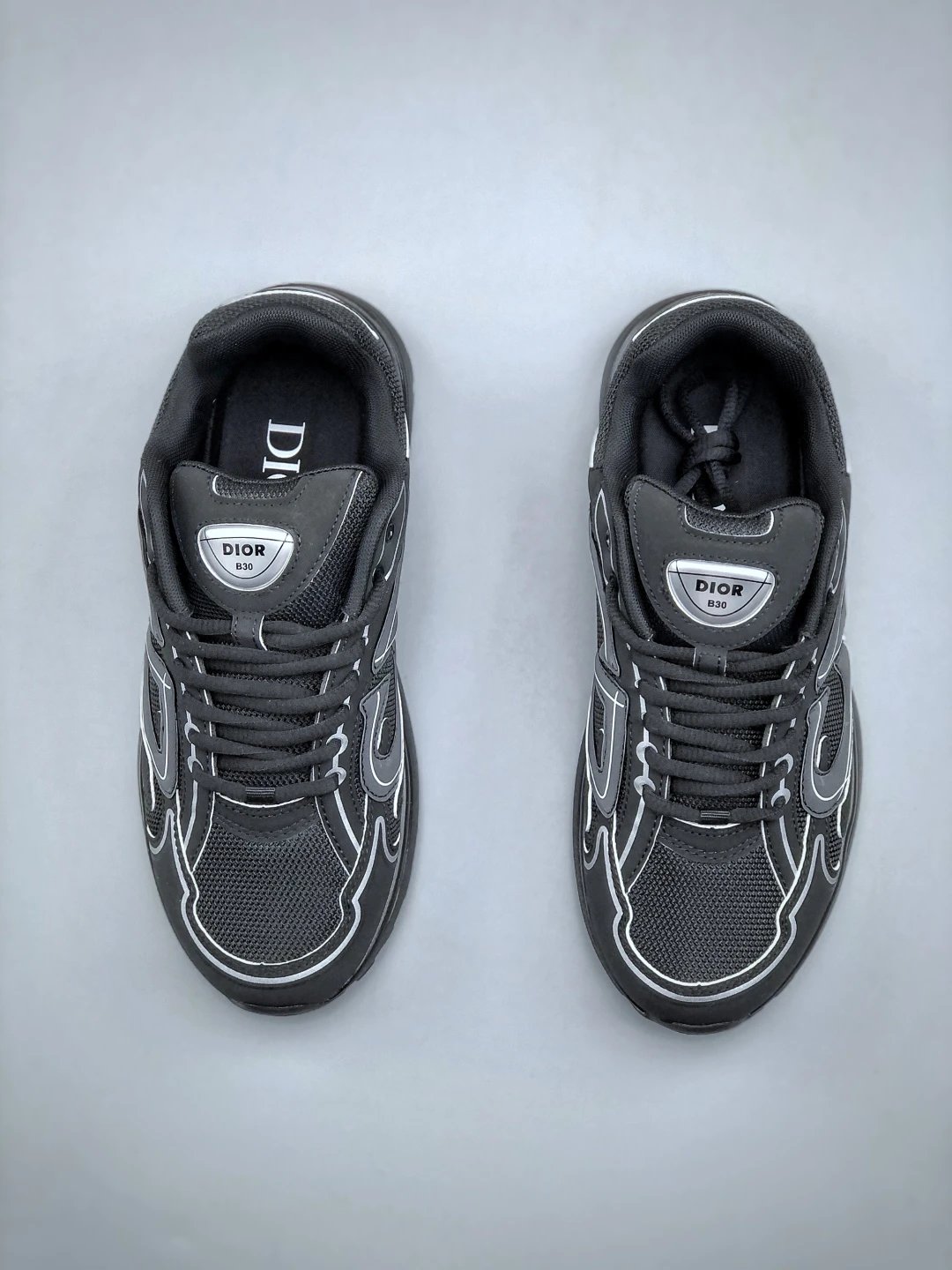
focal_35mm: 57
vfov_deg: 33.8
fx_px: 2090
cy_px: 635
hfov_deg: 25.7
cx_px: 476
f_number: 2.8
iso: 25
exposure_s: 1/33
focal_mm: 6.6
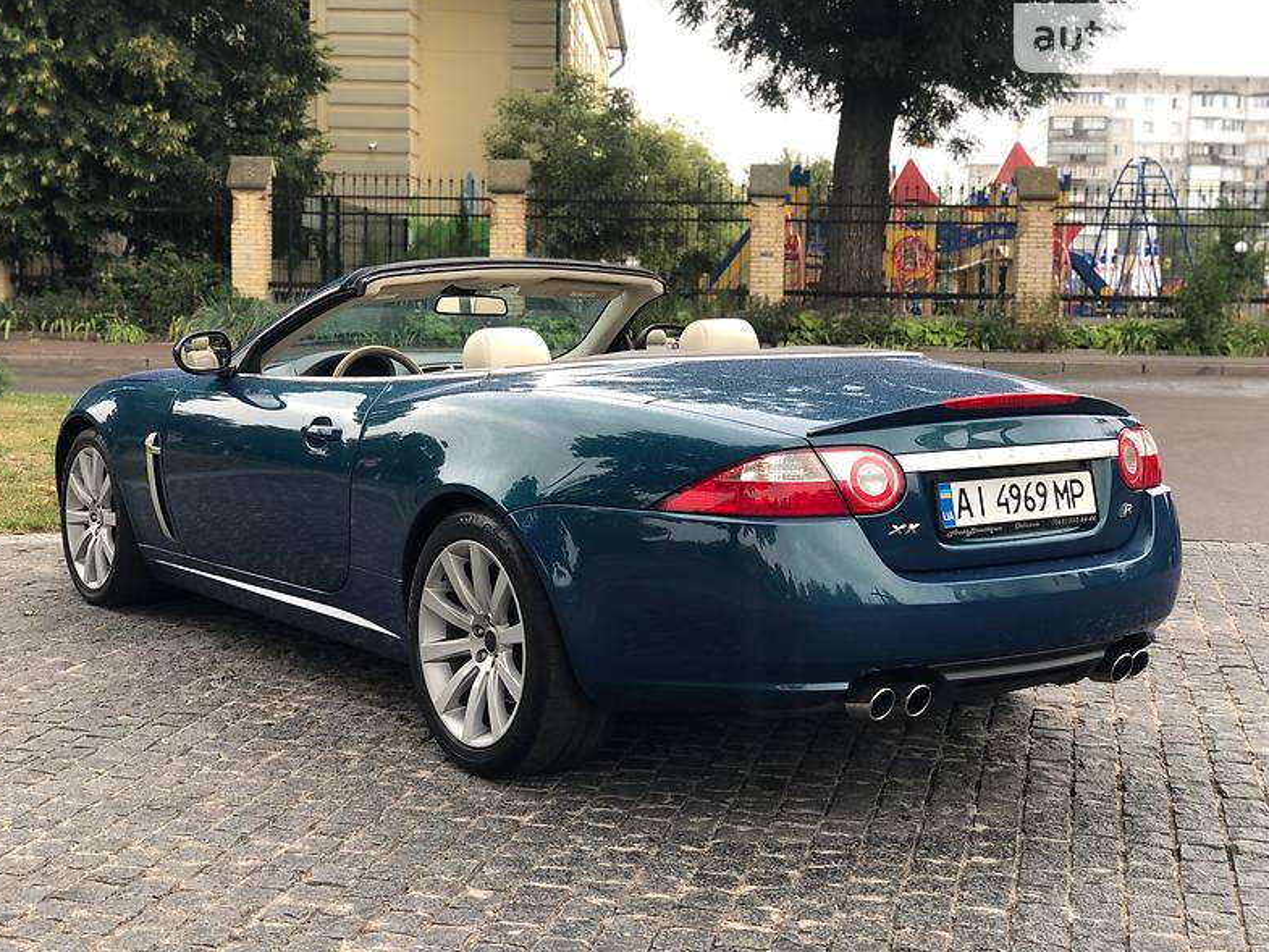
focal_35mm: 53
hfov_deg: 36.2
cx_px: 624
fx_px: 1943
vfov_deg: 27.5
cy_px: 469
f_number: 2.4
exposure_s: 1/60
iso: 20
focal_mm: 6
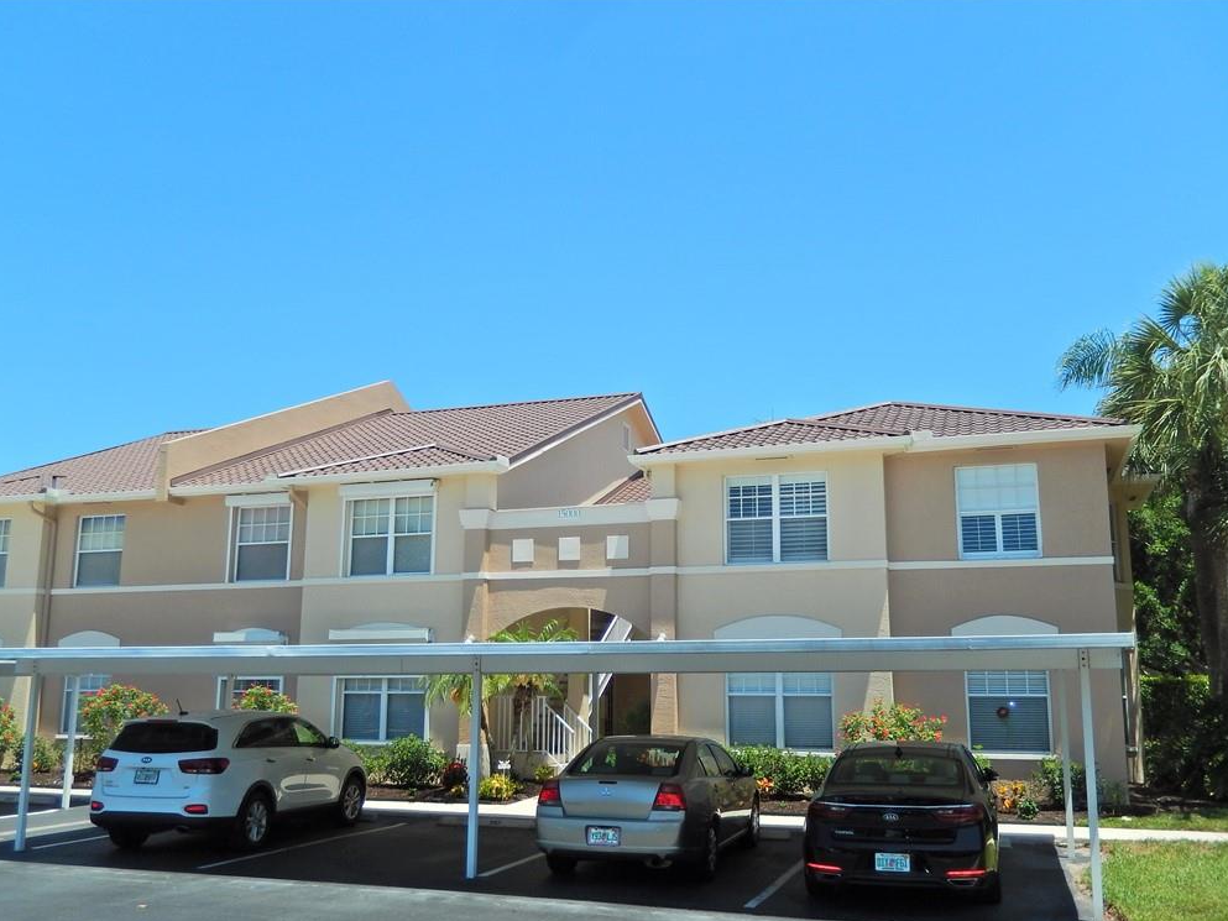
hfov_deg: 55.3
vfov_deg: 43.0
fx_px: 1171
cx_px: 607
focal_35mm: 33
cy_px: 471
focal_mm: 5.7
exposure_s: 1/1250
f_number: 3.8
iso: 125
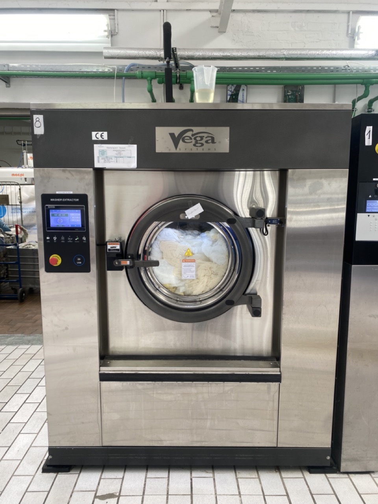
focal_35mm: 26
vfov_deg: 67.3
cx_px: 189
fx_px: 379
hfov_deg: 53.1
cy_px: 252
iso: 64
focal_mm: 4.25
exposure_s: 1/100
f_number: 1.8
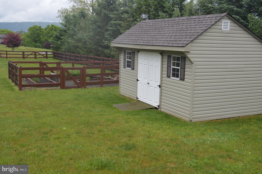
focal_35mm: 39
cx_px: 131
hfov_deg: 49.6
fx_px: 284
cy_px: 87
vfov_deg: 34.1
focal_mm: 26
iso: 110
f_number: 5.6
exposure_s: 1/125
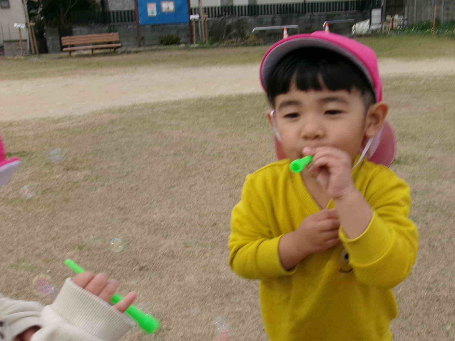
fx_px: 565
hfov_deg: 43.7
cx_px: 266
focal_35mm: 43
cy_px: 196
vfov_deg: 33.5
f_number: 10.8
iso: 100
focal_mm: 5.1
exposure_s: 1/45
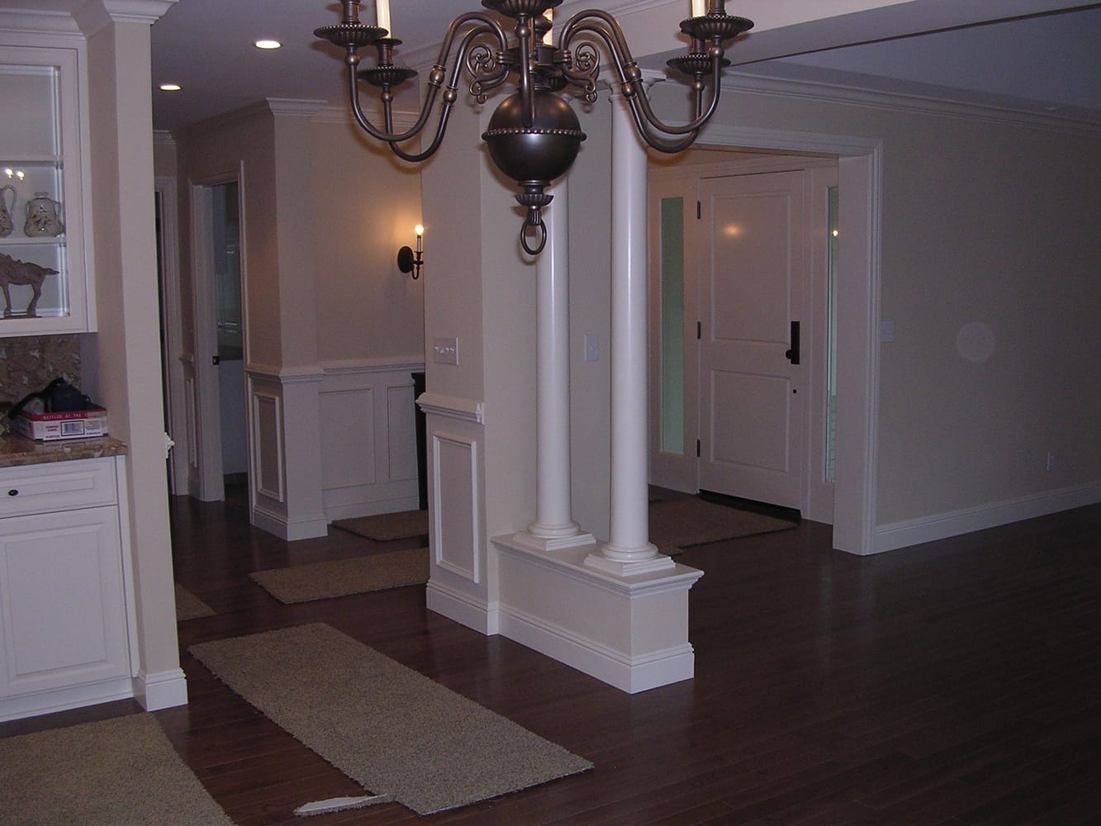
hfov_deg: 49.0
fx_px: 1209
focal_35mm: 38
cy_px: 413
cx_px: 550
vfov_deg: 37.7
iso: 172
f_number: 2.8
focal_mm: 5.8
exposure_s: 1/60.1
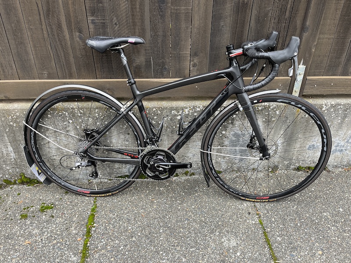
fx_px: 264
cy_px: 132
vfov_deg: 53.1
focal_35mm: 26
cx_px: 176
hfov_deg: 67.3
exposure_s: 1/122
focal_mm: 5.1
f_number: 1.6
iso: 100
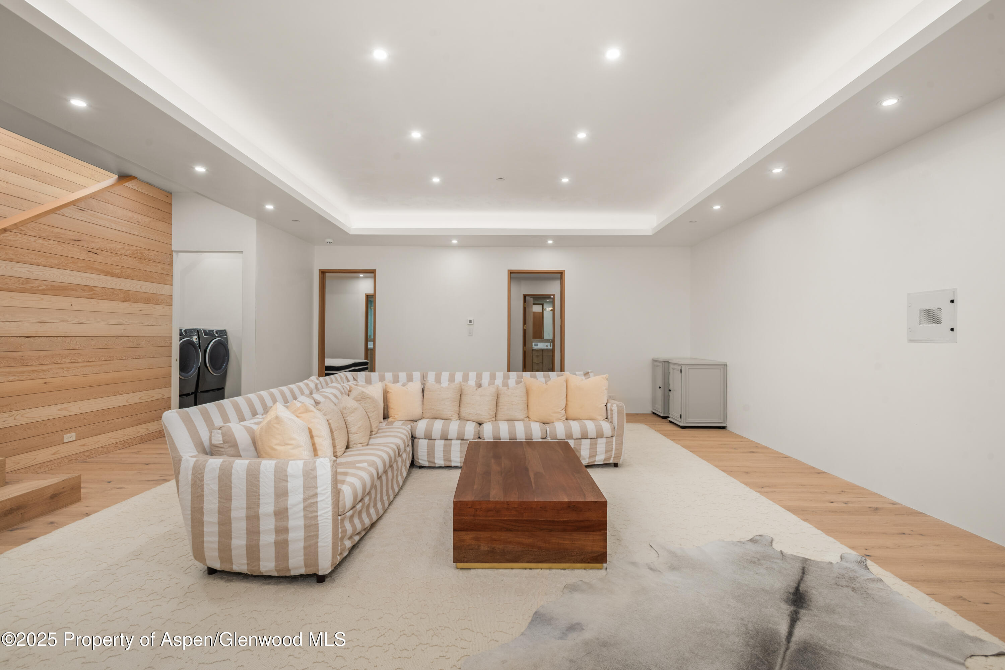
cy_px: 335
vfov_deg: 70.5
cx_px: 502
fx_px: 475
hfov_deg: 93.3
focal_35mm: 17
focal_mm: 17
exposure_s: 1/8
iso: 400
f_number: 10
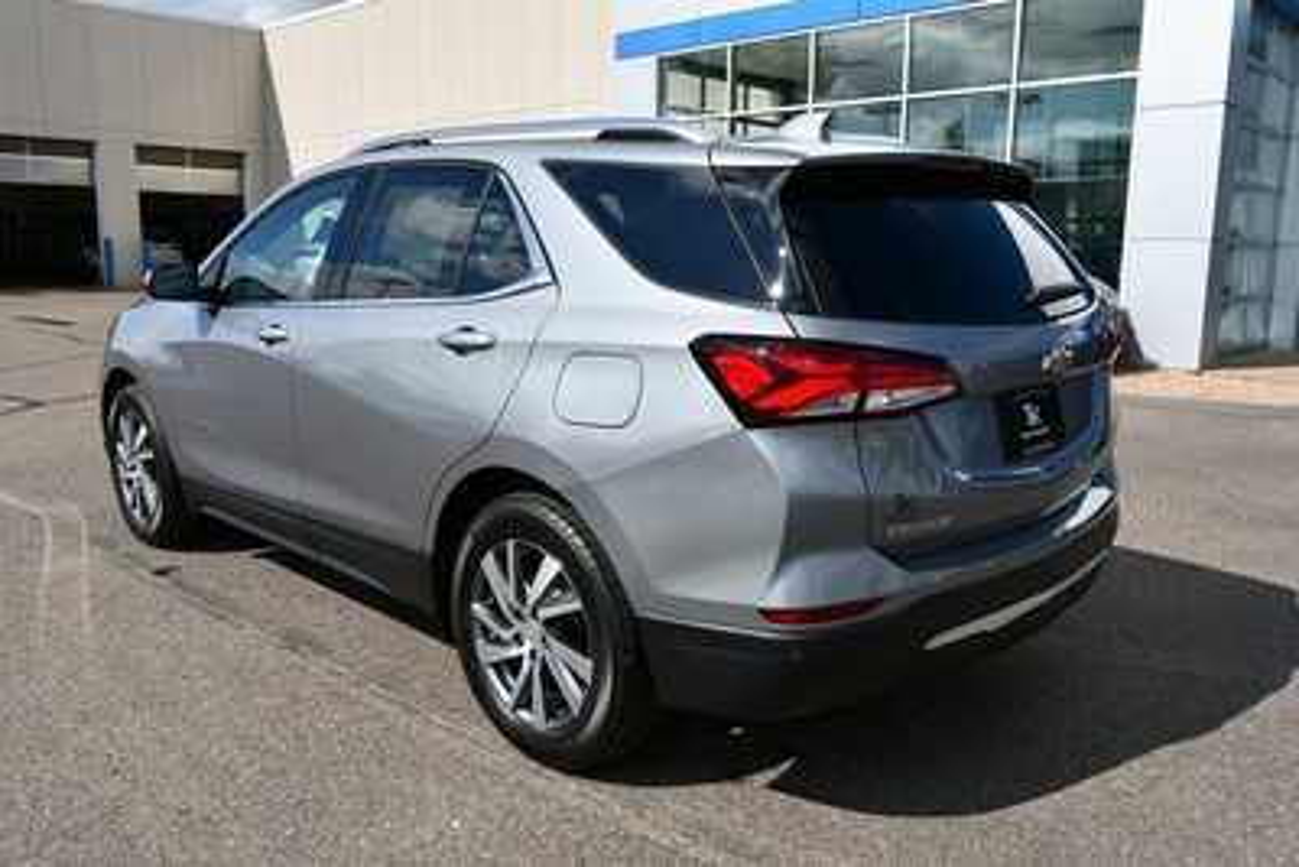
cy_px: 434
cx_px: 650
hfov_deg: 61.9
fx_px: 1083
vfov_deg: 43.6
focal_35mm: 30
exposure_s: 1/320
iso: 100
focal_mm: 20
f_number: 9
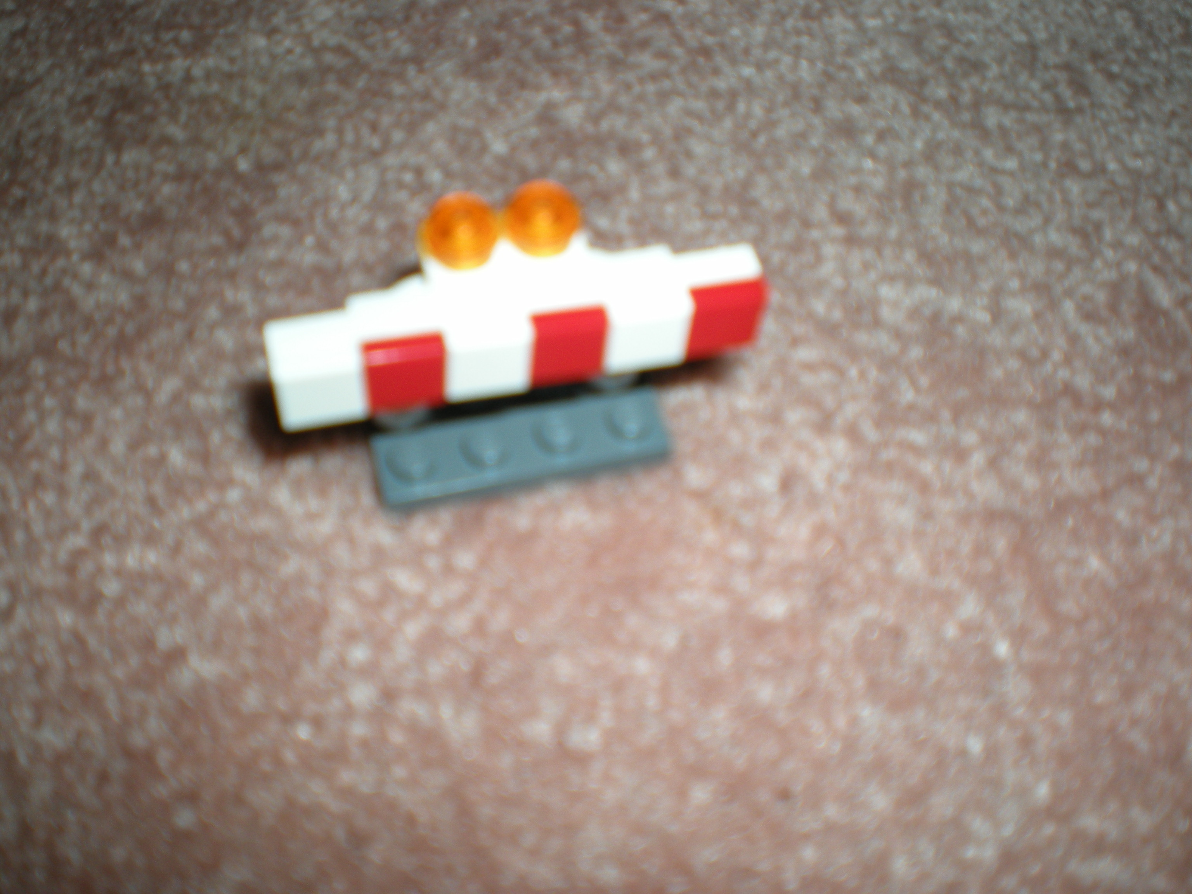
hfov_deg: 49.0
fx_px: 1309
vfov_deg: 37.7
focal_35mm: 38
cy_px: 447
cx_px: 596
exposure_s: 1/60
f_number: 3.1
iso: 64
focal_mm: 6.3
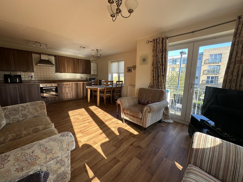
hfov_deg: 102.1
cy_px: 91
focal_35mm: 14
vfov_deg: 85.7
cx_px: 122
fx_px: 98
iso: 50
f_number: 2.2
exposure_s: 1/99
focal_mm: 2.22
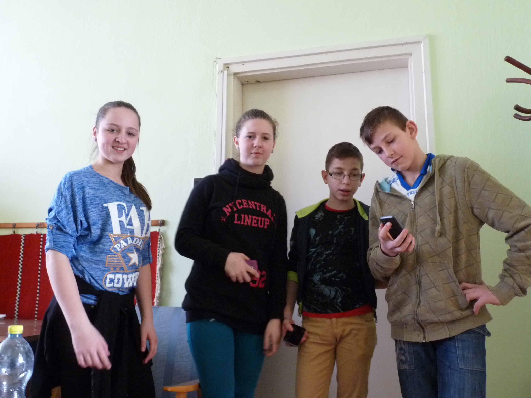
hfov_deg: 61.7
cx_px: 266
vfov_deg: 48.2
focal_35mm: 29
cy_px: 199
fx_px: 445
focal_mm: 4.8
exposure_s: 1/15
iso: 400
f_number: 2.8
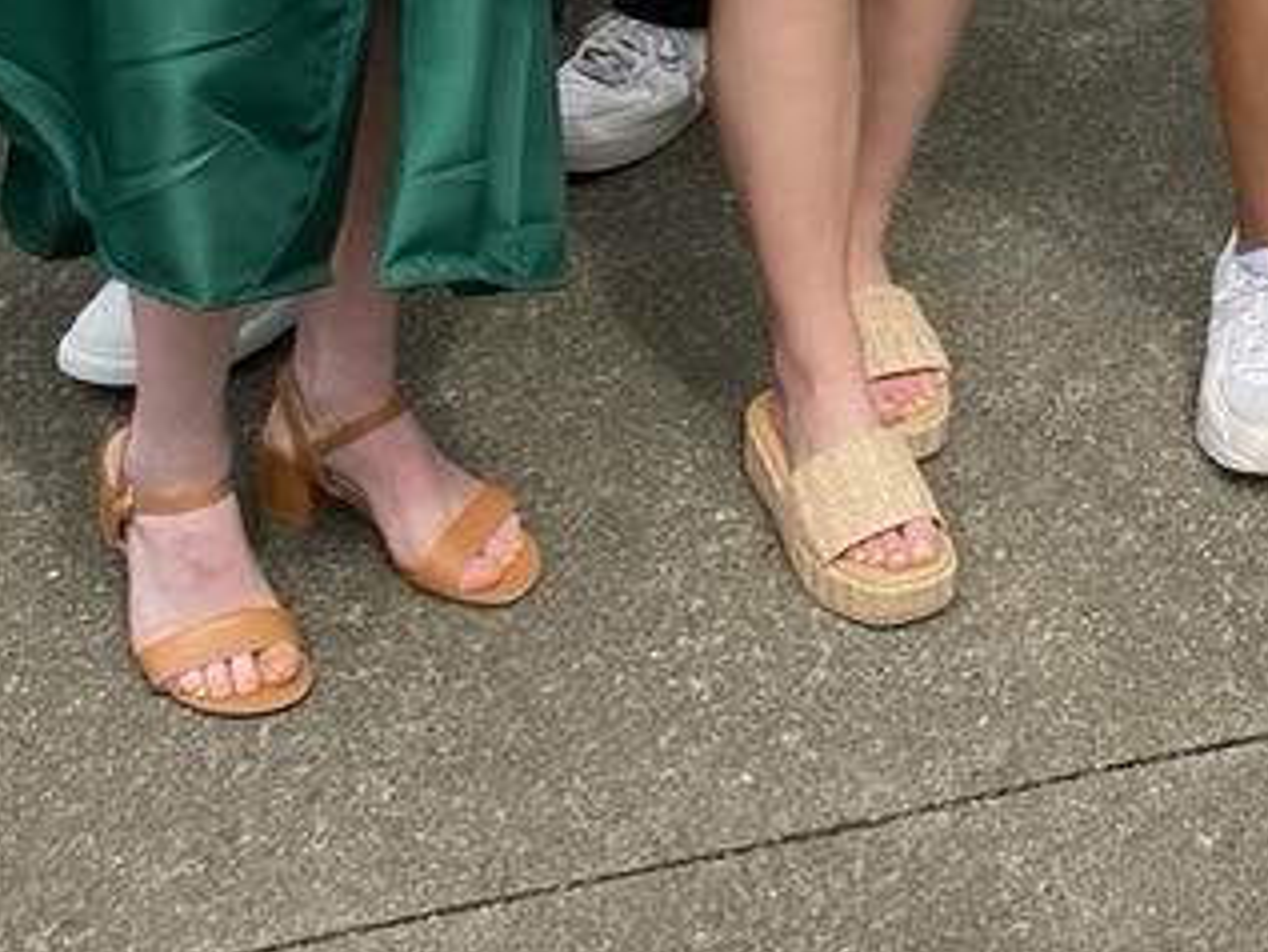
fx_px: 3078
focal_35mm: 84
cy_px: -580
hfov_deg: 21.2
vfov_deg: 15.8
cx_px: 1616
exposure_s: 1/845
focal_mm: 4.25
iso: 32
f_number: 1.8
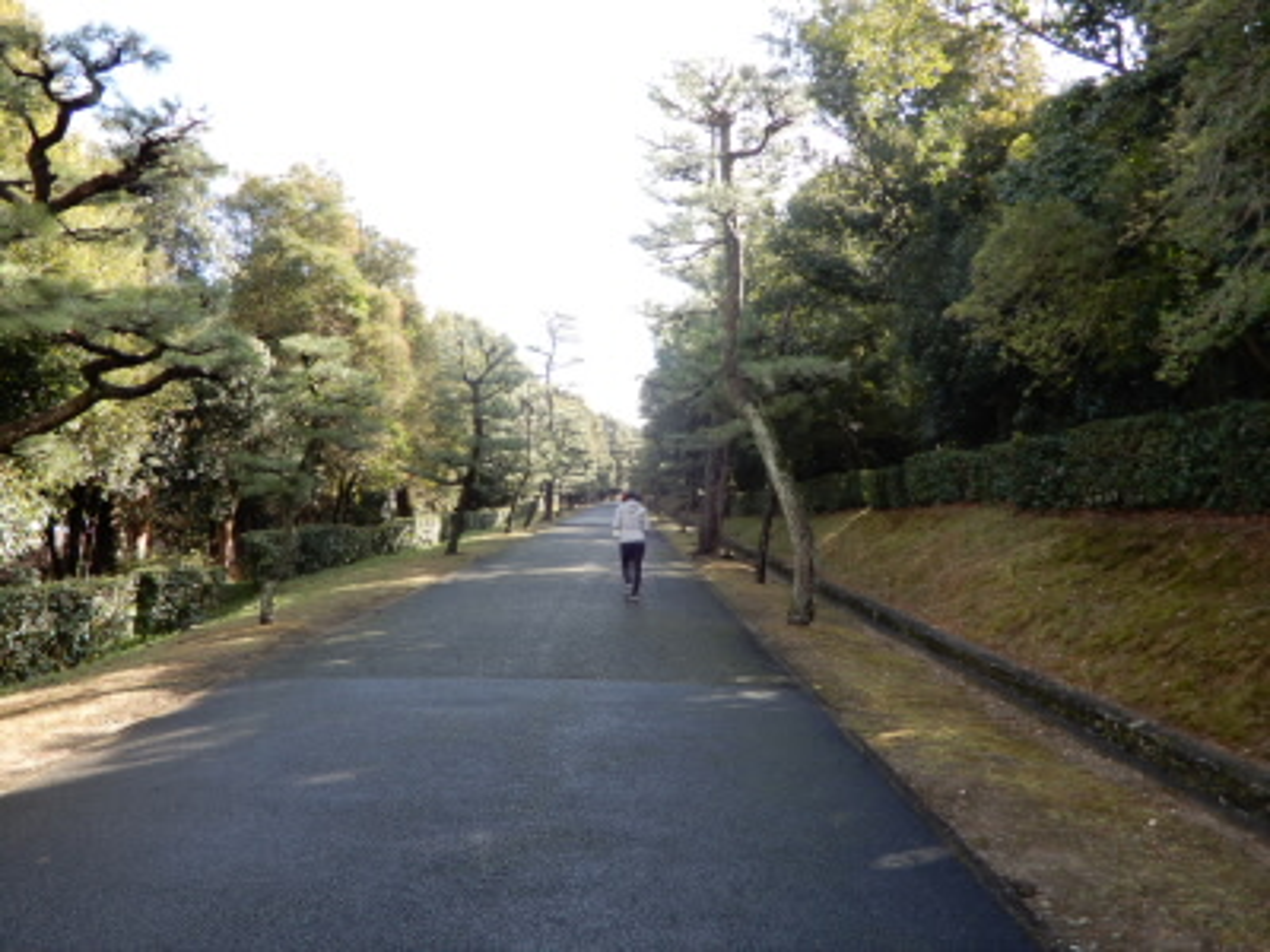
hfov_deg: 60.0
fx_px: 1101
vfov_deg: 46.8
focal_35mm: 30
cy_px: 476
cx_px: 635
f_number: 3.5
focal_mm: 5.4
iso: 80
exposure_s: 1/100
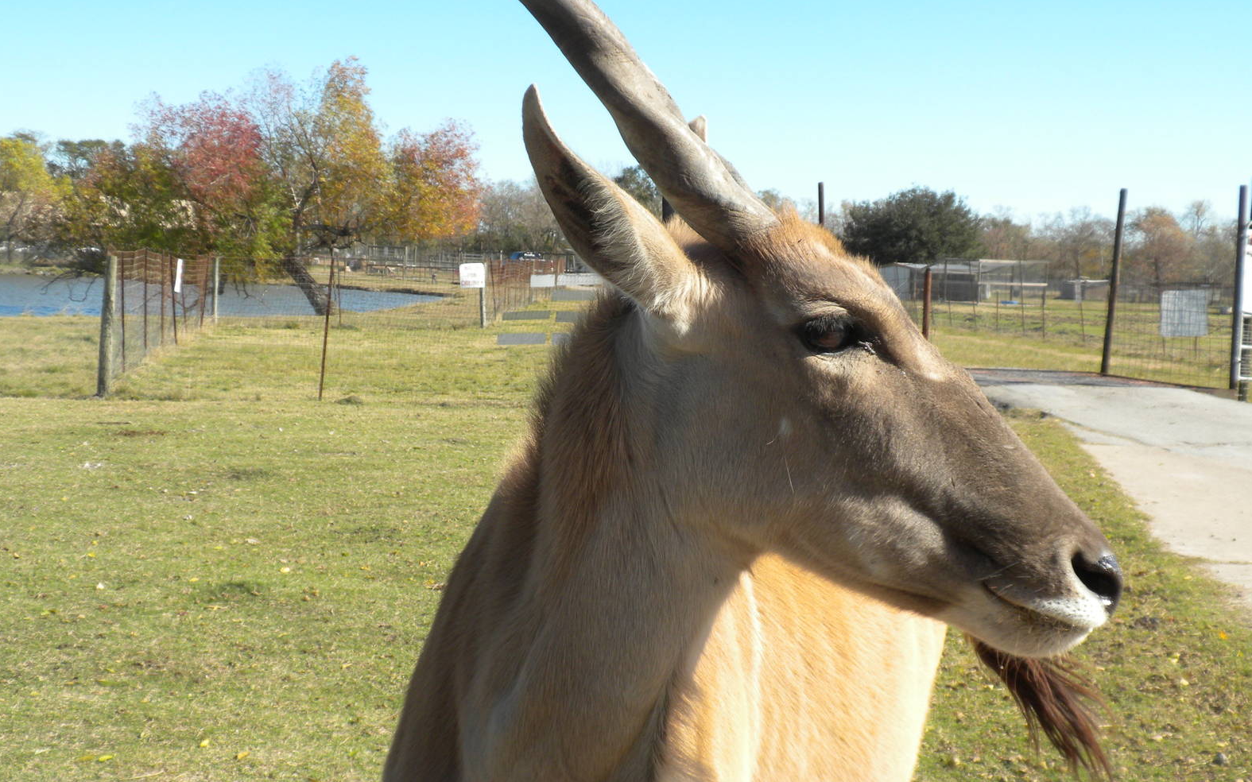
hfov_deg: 36.3
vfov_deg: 23.1
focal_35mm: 56
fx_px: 1911
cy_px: 459
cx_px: 620
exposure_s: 1/337
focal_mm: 9.1
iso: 64
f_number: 4.3
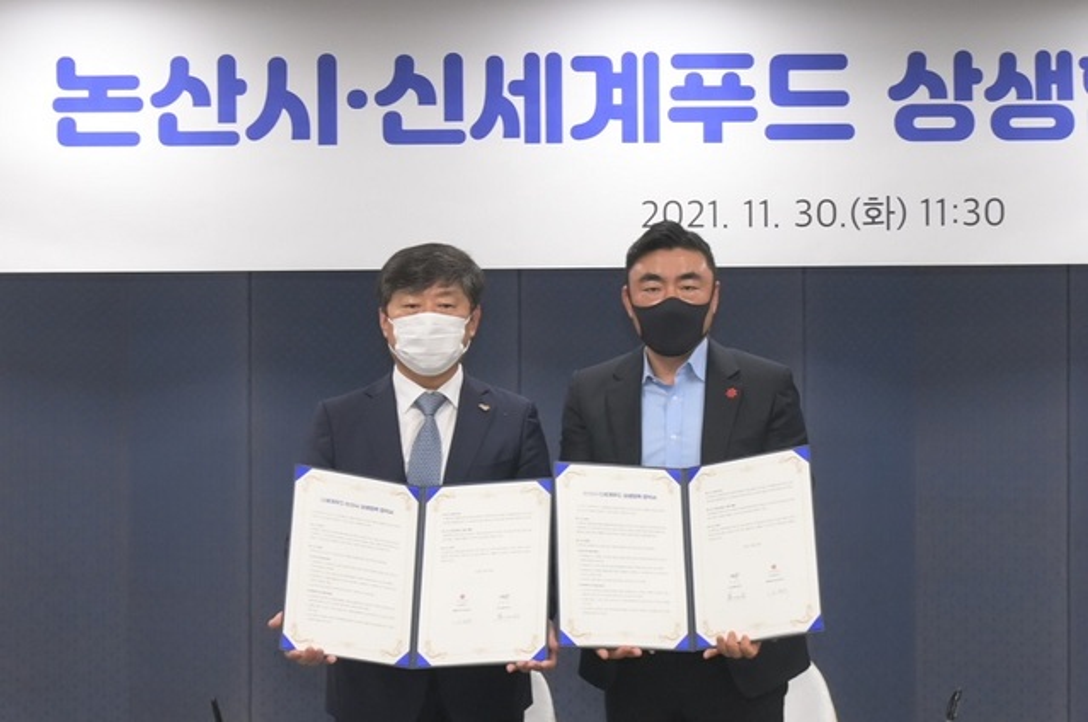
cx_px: 544
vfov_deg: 53.0
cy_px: 361
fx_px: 724
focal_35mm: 24
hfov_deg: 73.8
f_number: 5.6
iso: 1600
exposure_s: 1/125
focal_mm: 24
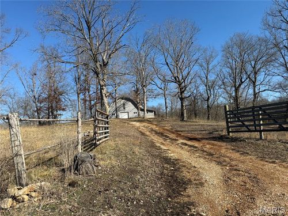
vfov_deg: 56.8
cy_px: 108
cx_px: 144
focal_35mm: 24
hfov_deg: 71.6
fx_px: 200
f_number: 1.78
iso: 80
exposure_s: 1/3759
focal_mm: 6.76
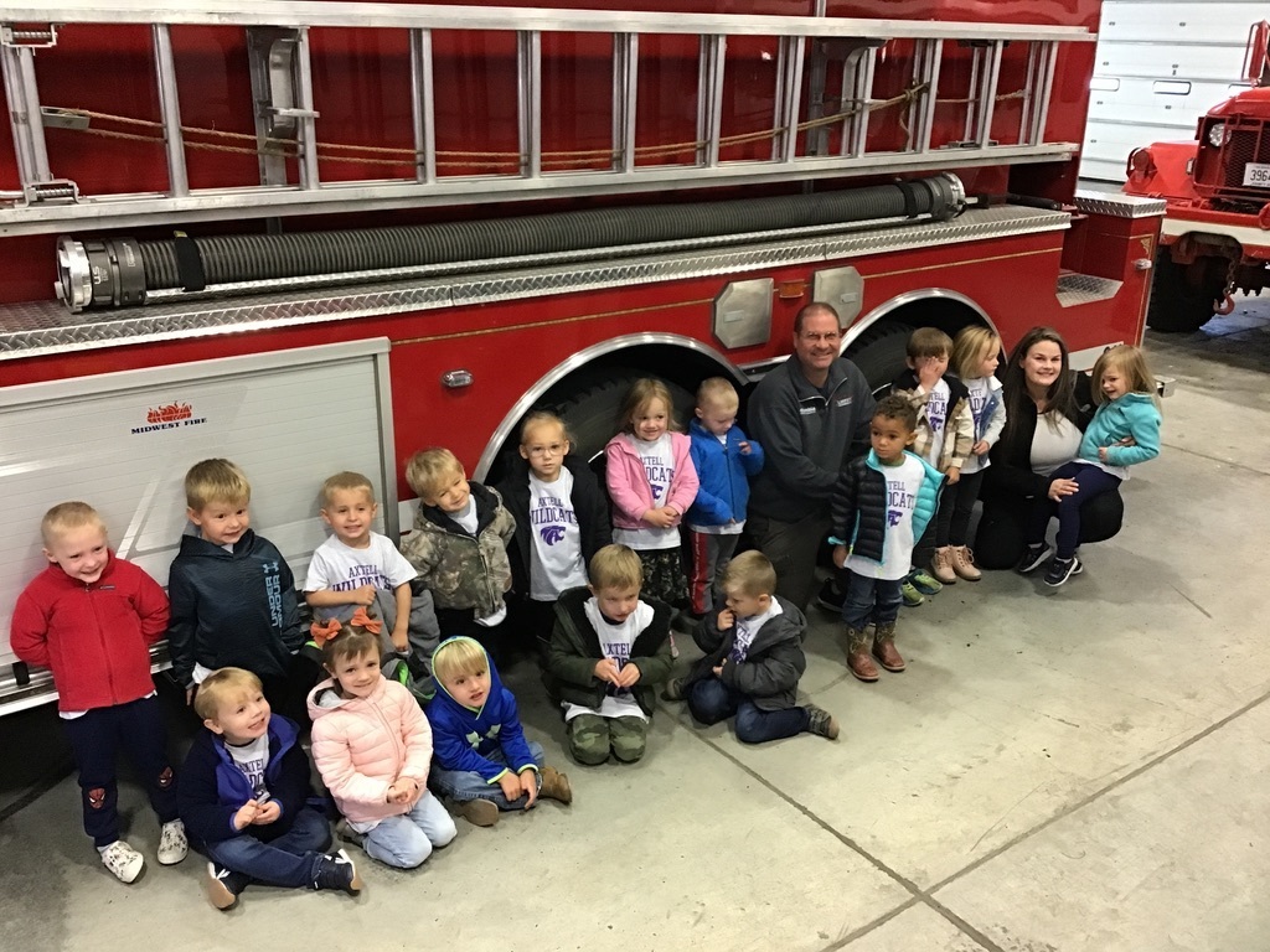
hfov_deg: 58.4
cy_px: 476
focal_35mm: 31
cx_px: 635
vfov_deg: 45.4
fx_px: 1137
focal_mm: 3.3
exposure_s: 1/30
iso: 160
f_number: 2.4
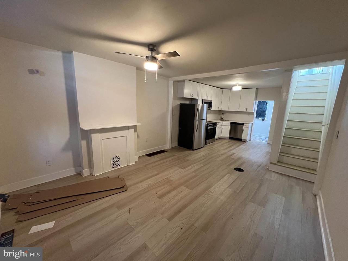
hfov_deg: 106.2
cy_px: 130
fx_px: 131
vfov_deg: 89.9
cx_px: 174
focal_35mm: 13
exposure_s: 1/60
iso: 320
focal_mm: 1.57
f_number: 1.8
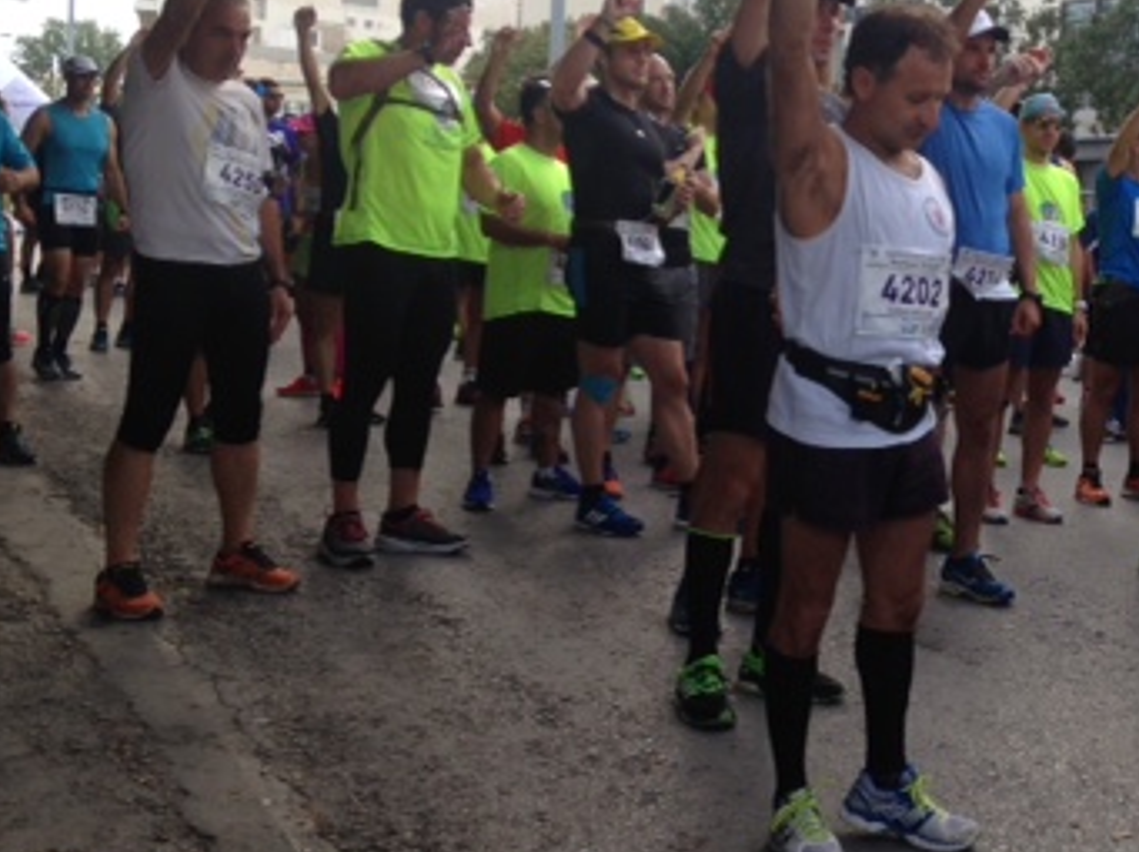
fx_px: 2038
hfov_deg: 30.5
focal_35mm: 62
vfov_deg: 23.6
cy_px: 361
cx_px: 899
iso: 50
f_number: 2.4
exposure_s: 1/184
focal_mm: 4.12
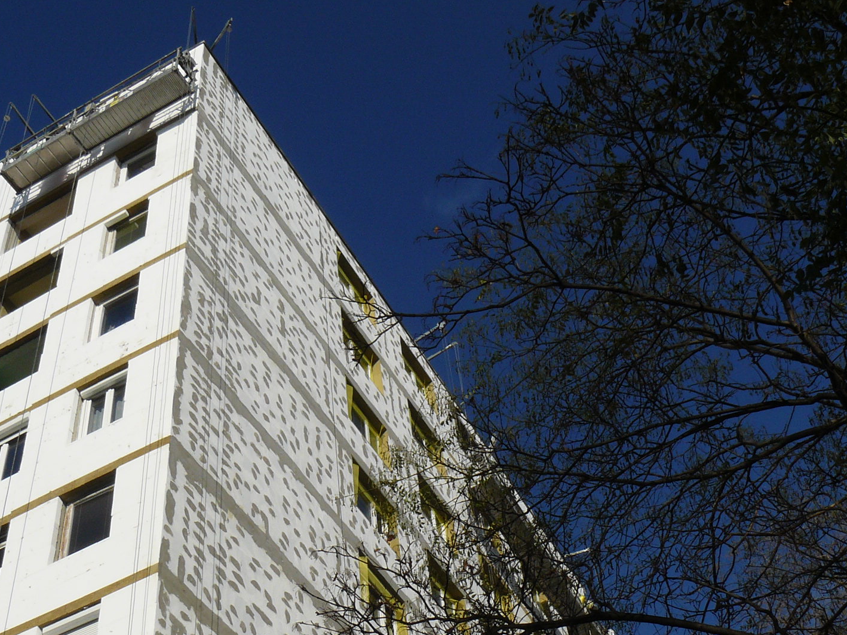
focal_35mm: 52
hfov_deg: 36.7
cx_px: 335
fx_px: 1272
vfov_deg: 27.8
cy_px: 432
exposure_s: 1/400
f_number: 8
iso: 100
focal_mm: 6
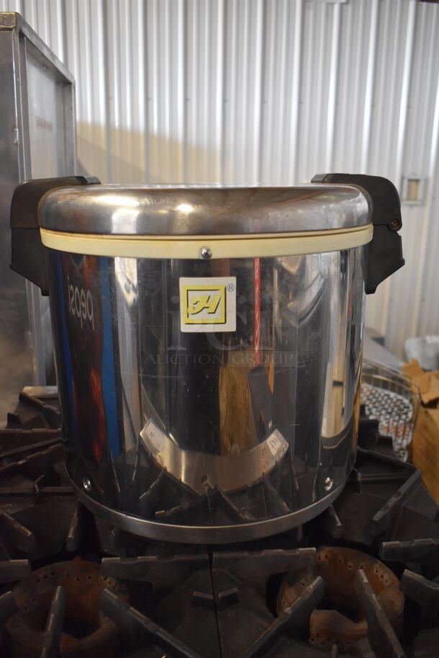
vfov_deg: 61.9
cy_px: 329
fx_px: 548
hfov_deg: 43.7
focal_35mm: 30
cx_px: 220
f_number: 3.8
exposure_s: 1/125
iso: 2500
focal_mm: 20
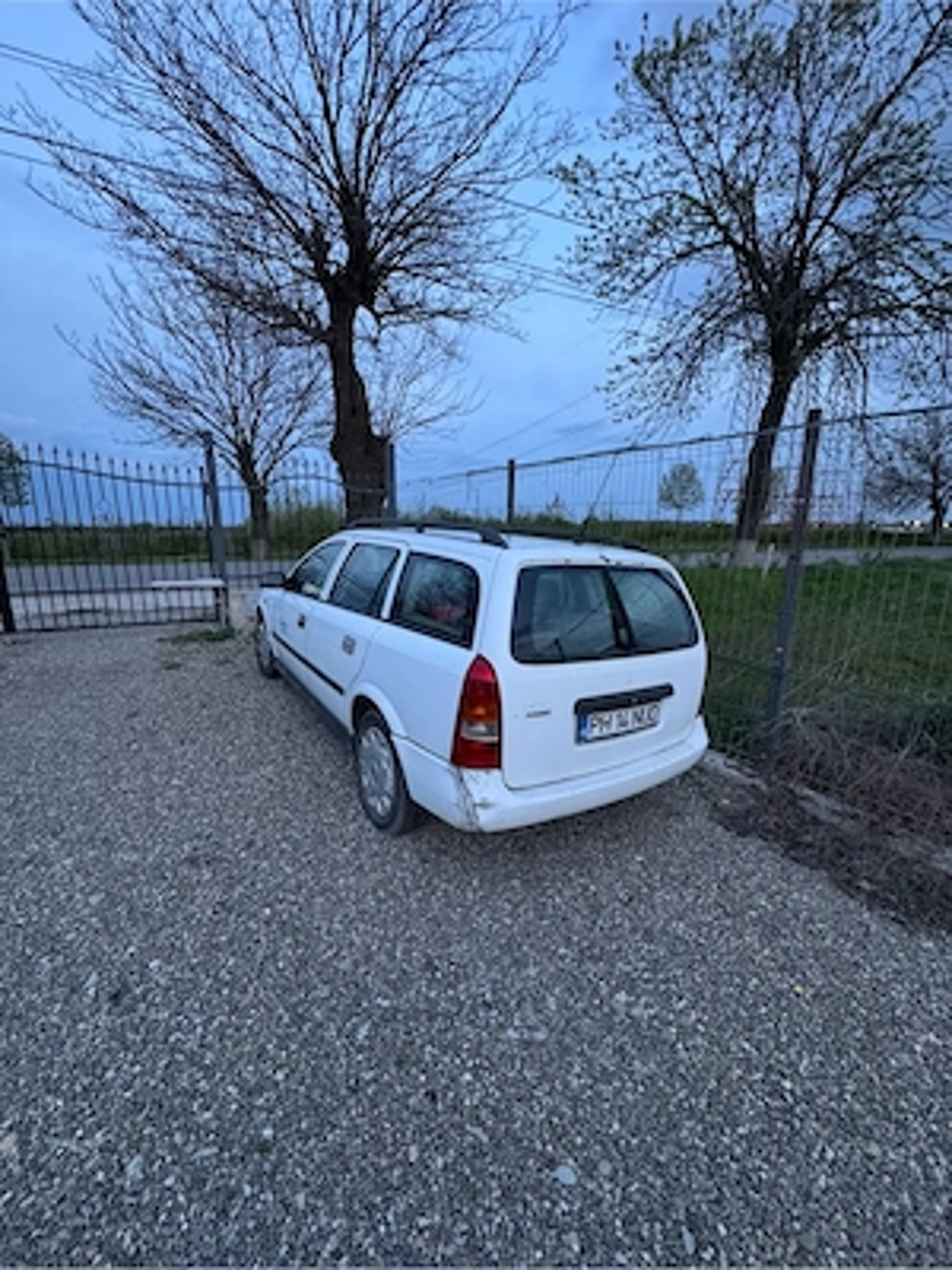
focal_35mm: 14
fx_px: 513
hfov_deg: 85.7
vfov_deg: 102.1
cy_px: 635
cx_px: 476
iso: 400
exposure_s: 1/60
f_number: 2.2
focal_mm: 2.22
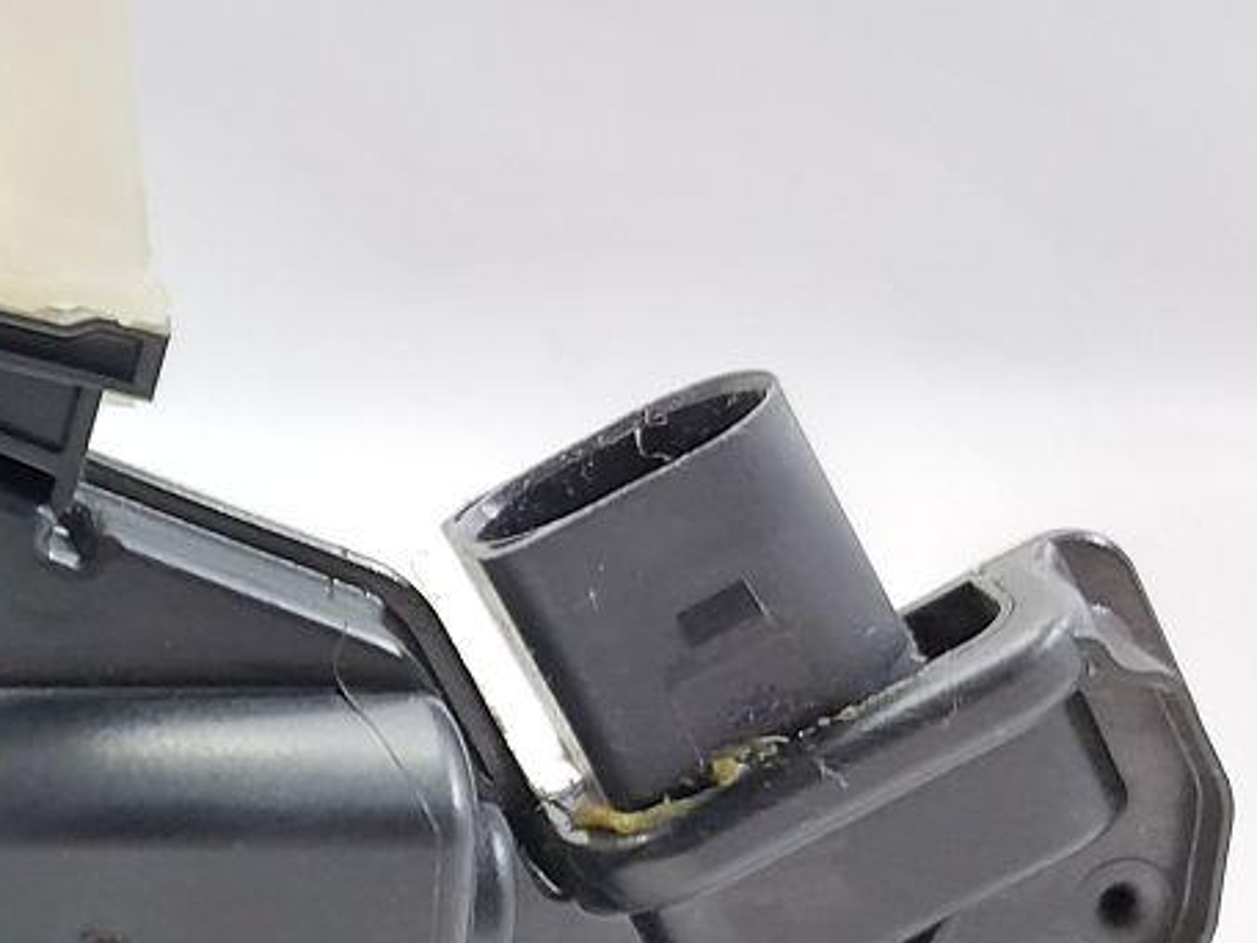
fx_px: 2651
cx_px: -327
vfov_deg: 19.9
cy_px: 813
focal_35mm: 73
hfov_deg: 23.8
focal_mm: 5.23
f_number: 1.8
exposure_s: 1/50
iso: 250
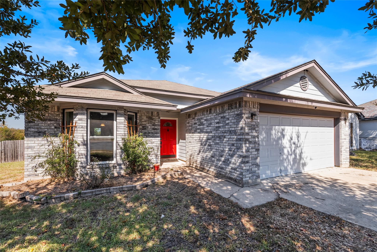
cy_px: 126
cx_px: 188
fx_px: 168
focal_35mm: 16
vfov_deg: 73.8
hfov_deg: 96.7
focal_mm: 16
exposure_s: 1/60
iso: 125
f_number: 8
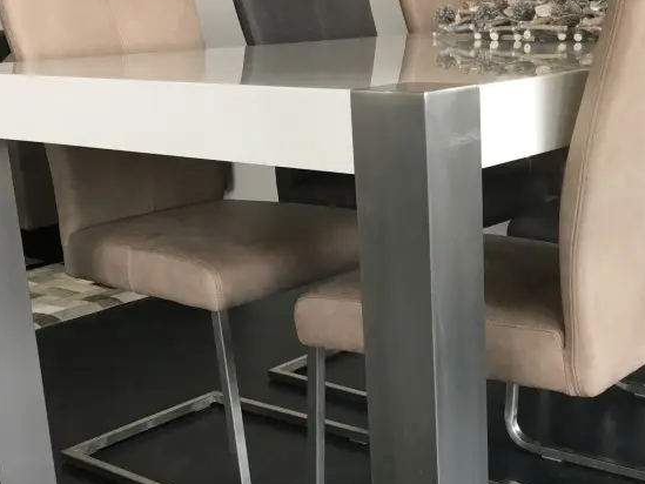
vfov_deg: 25.6
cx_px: 444
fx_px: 1062
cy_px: 307
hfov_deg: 33.4
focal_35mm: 57
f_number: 2.2
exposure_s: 1/33
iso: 32
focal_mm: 4.15
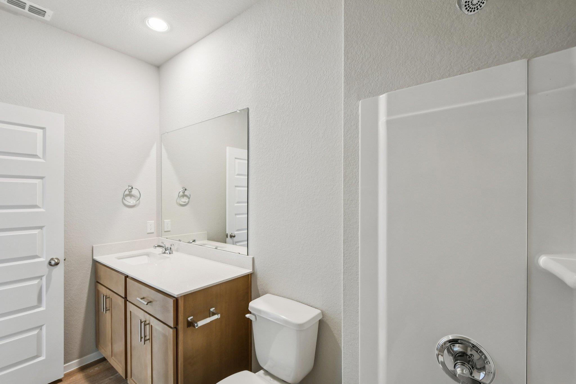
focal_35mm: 15
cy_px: 192
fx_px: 240
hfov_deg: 100.4
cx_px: 288
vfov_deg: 77.3
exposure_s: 1/15
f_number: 8
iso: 400
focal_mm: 10
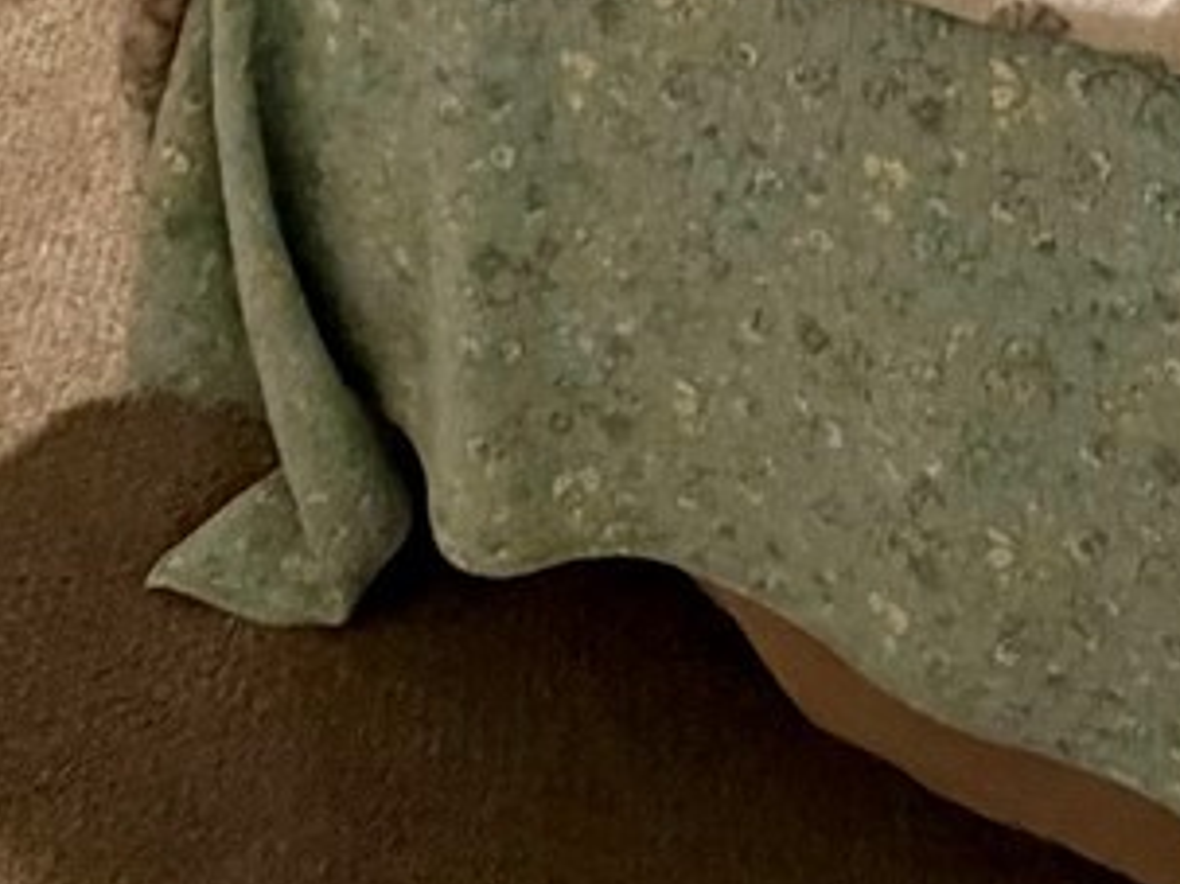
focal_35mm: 74
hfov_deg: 25.9
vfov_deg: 15.1
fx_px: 2522
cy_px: -1016
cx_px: 927
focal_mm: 2.22
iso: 800
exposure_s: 1/60
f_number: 2.2
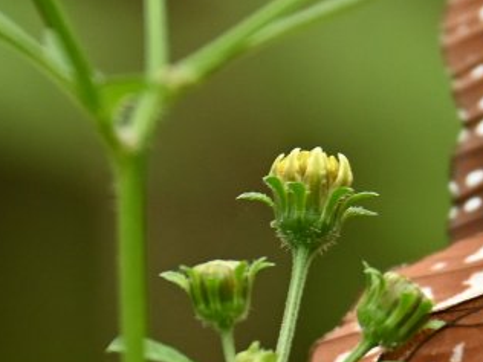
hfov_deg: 1.1
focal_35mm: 1826
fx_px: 25478
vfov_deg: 0.8
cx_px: 578
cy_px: 483
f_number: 6.3
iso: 400
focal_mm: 250
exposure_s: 1/400
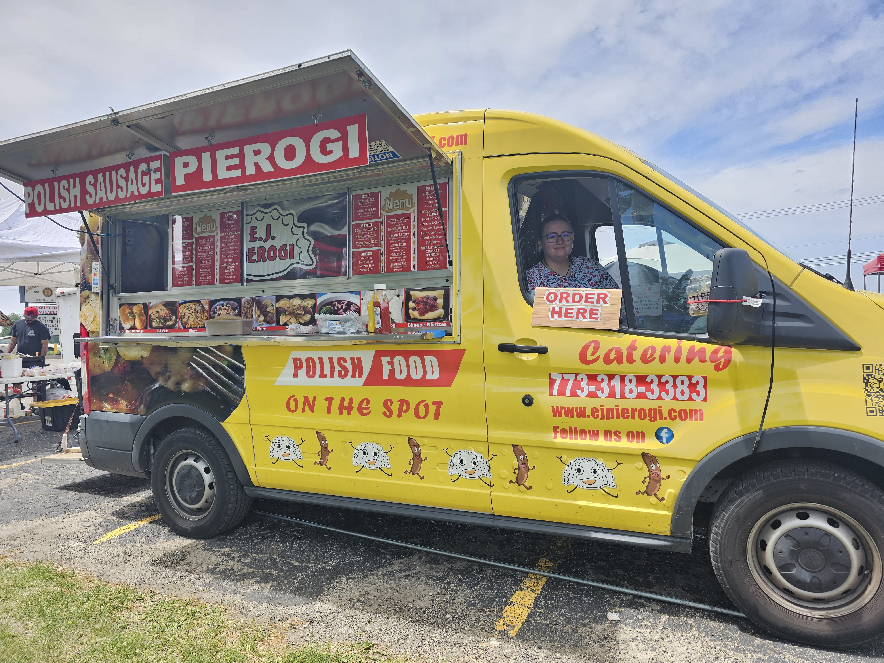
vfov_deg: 58.9
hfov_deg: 73.9
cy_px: 332
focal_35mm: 23
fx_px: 587
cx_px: 442
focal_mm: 6.3
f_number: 1.7
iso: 10
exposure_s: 1/195
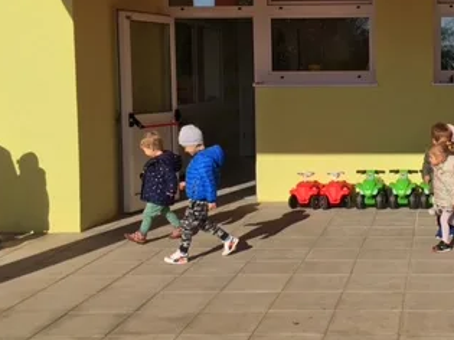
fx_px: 774
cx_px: 401
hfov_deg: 31.3
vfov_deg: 24.7
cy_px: 127
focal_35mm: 59
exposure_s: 1/2481
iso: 25
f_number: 2.2
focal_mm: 4.15
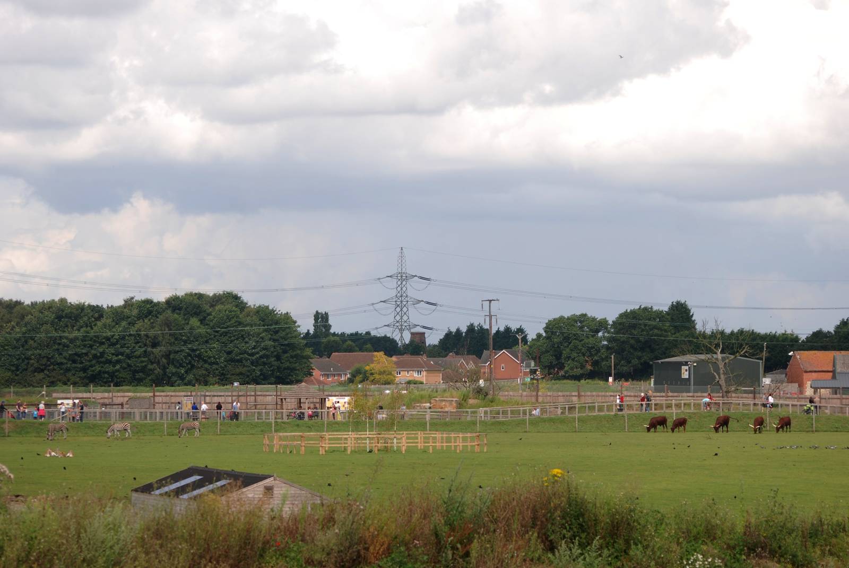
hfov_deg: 13.7
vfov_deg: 9.2
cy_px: 284
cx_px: 424
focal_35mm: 150
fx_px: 3542
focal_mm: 100
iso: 125
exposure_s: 1/500
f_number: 5.6
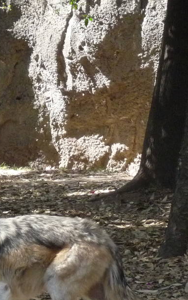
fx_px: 2008
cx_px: 79
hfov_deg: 5.4
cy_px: 224
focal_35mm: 245
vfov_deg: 8.6
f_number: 4.7
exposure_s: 1/320
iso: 400
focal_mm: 15.2
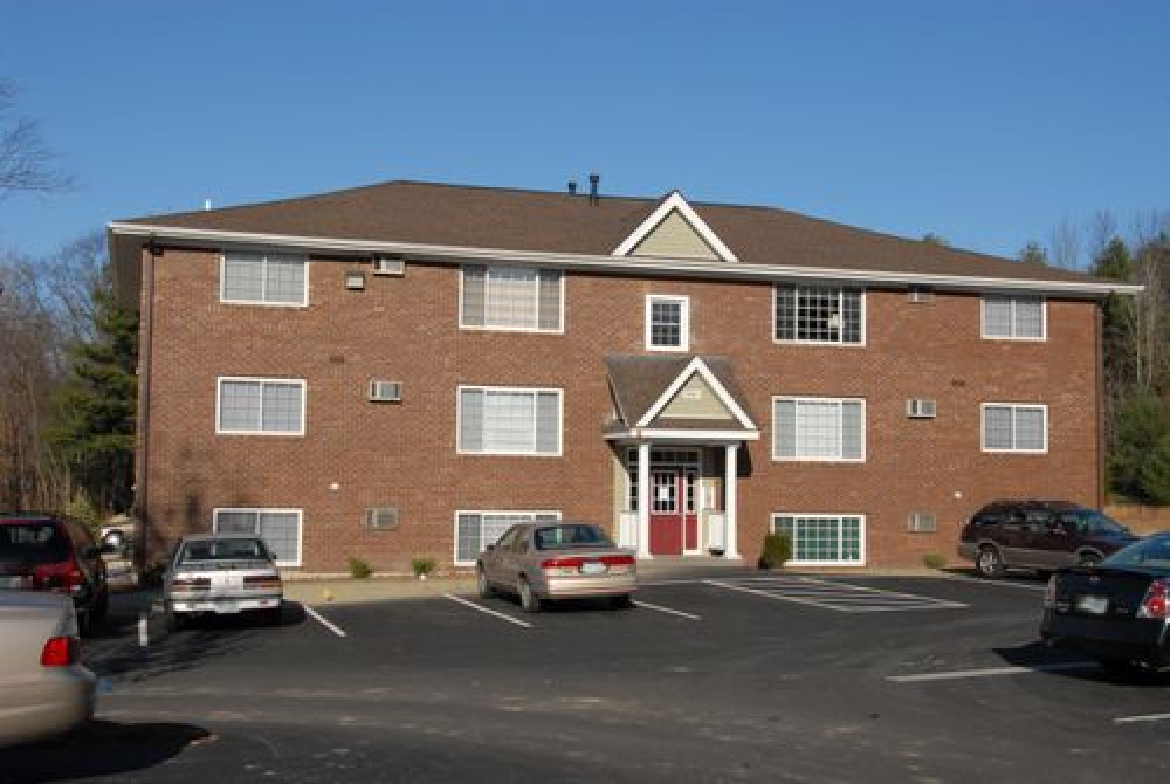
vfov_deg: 30.9
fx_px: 1416
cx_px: 585
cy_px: 392
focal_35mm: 44
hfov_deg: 44.9
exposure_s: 1/640
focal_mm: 29
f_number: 13
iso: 400
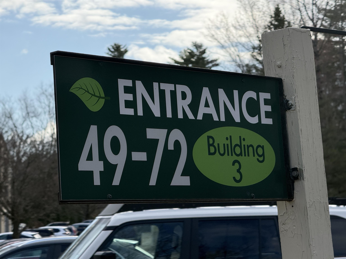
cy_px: 130
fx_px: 1199
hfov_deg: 16.4
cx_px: 173
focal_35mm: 120
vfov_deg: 12.3
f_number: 2.8
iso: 50
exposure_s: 1/1916
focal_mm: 15.66
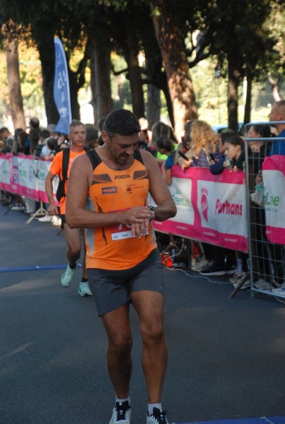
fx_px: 1506
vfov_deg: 16.0
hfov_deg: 10.8
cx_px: 142
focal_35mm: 128
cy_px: 212
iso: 1000
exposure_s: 1/320
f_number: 5.6
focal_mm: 85
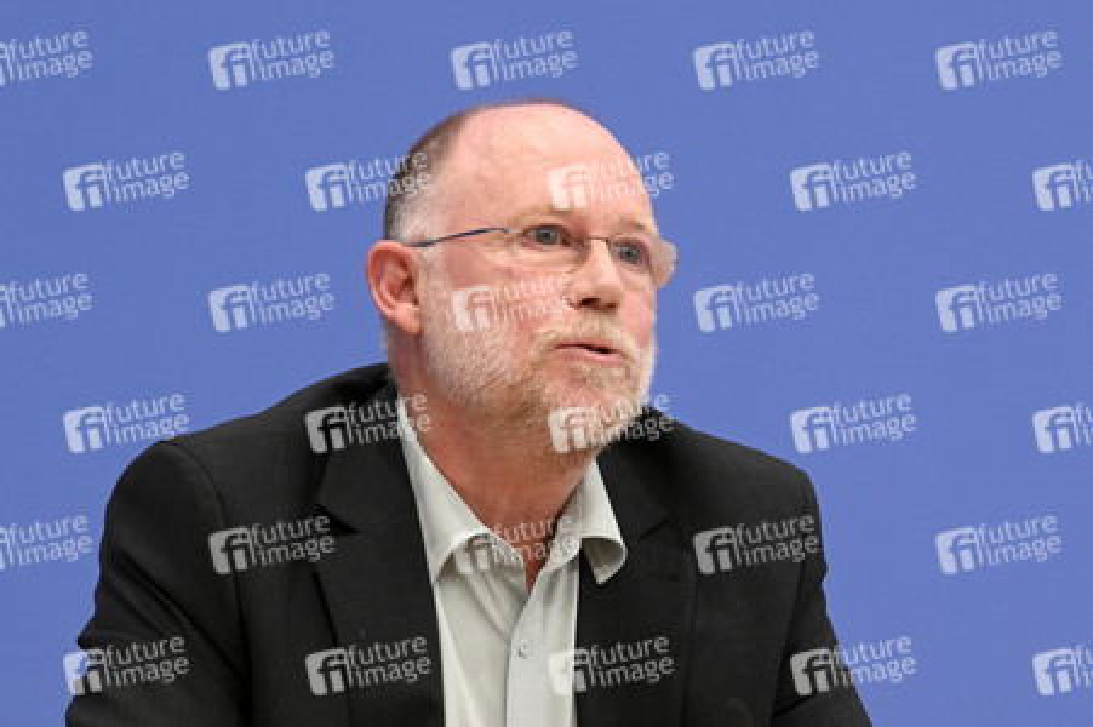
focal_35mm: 82
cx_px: 546
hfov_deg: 24.8
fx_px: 2488
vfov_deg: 16.6
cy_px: 364
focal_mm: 82
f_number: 6.3
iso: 4000
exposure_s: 1/400
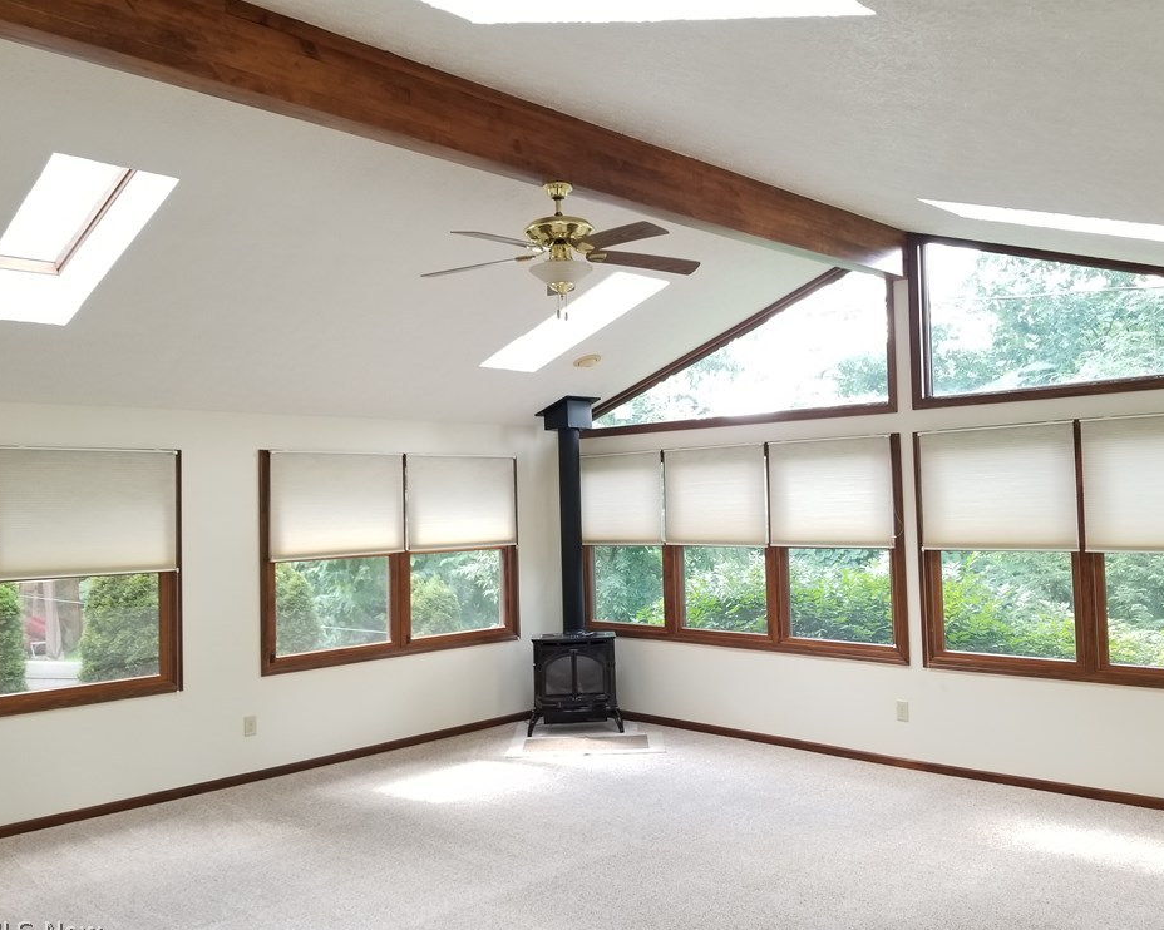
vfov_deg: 51.5
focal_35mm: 28
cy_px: 471
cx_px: 613
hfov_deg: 62.2
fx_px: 964
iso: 125
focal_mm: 4.25
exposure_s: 1/60
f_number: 1.7
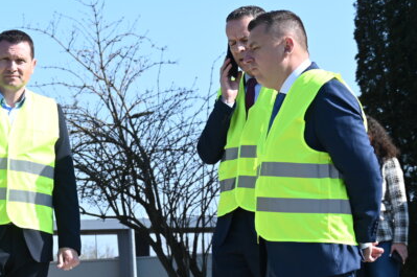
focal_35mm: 149
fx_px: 1724
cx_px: 0
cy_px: 292
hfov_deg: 13.6
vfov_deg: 9.1
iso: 100
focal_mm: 58
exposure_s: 1/320
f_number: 5.6
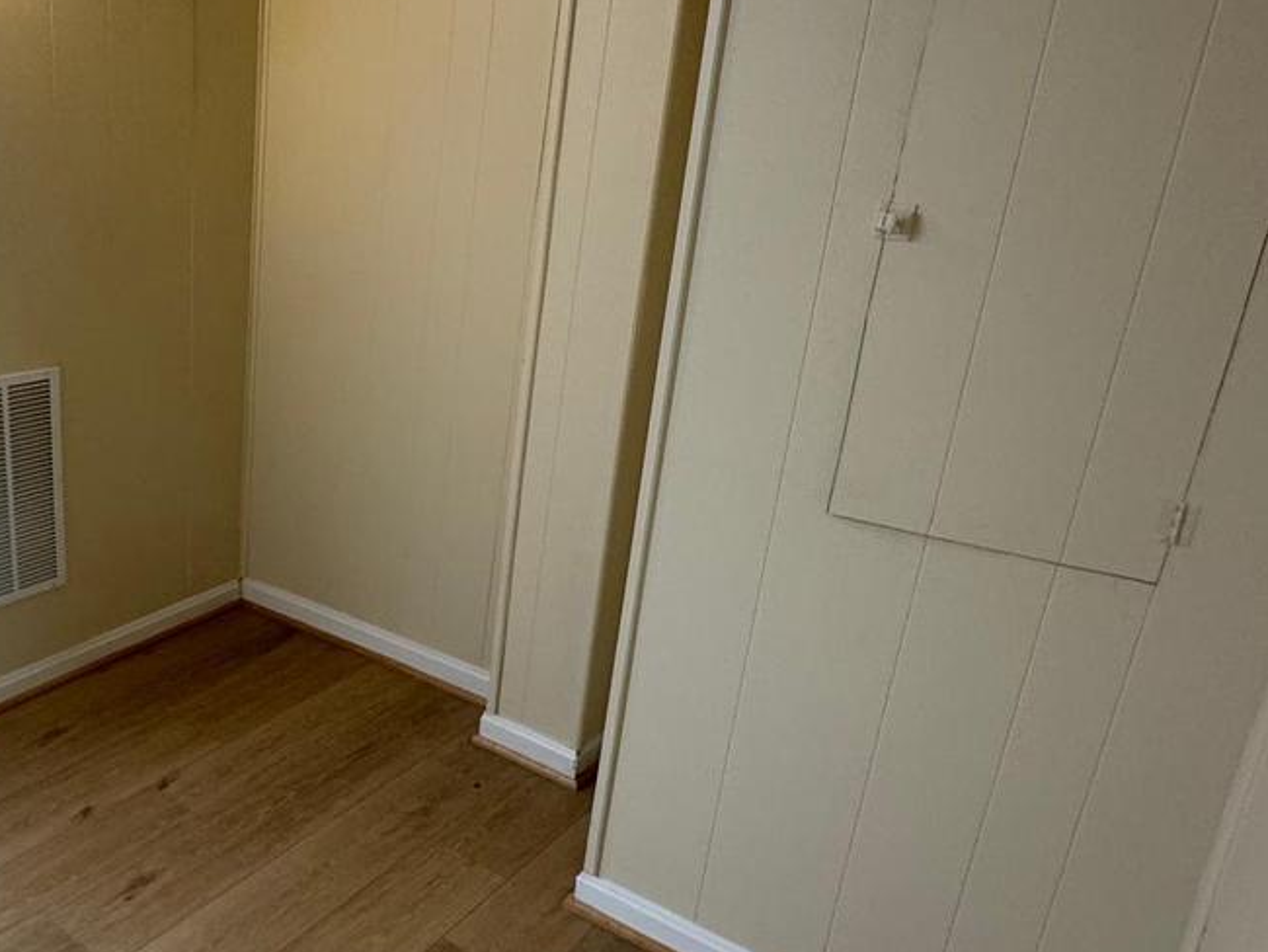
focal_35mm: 31
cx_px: 256
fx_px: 1136
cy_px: 523
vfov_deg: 45.4
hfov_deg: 54.4
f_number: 2.2
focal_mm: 2.22
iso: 200
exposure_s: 1/60
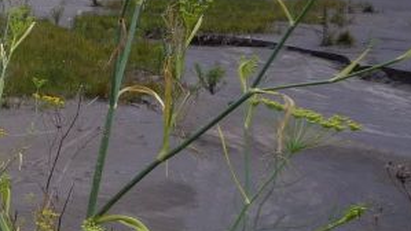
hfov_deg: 17.1
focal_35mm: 112
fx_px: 1220
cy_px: 16
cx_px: -221
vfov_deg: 10.7
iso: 100
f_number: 5.6
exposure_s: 1/400
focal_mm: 5.2
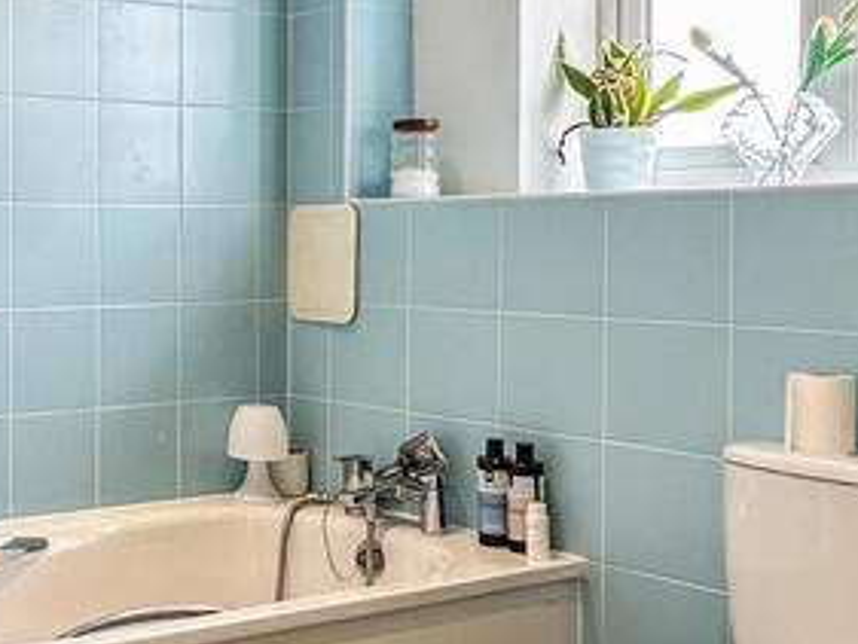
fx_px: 1265
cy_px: 406
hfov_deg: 32.7
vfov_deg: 28.5
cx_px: -95
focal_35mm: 51
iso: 125
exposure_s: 1/100
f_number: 2.2
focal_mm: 2.22
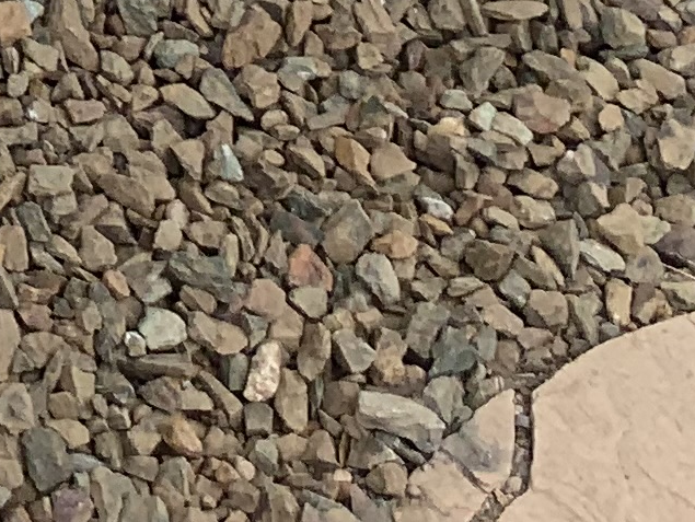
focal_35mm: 165
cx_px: -675
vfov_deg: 7.8
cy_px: -1078
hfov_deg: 10.9
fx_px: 3315
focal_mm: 4.25
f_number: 1.8
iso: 25
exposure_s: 1/2114
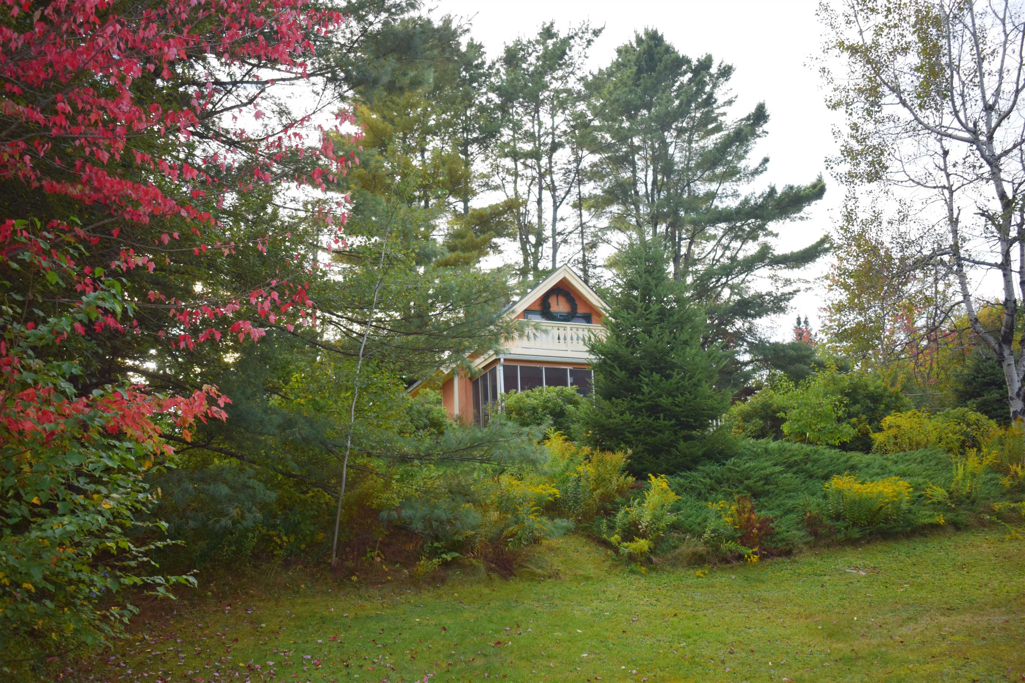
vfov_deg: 31.9
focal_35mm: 42
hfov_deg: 46.4
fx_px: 1196
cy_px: 342
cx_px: 512
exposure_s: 1/200
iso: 100
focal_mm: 28
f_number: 4.2
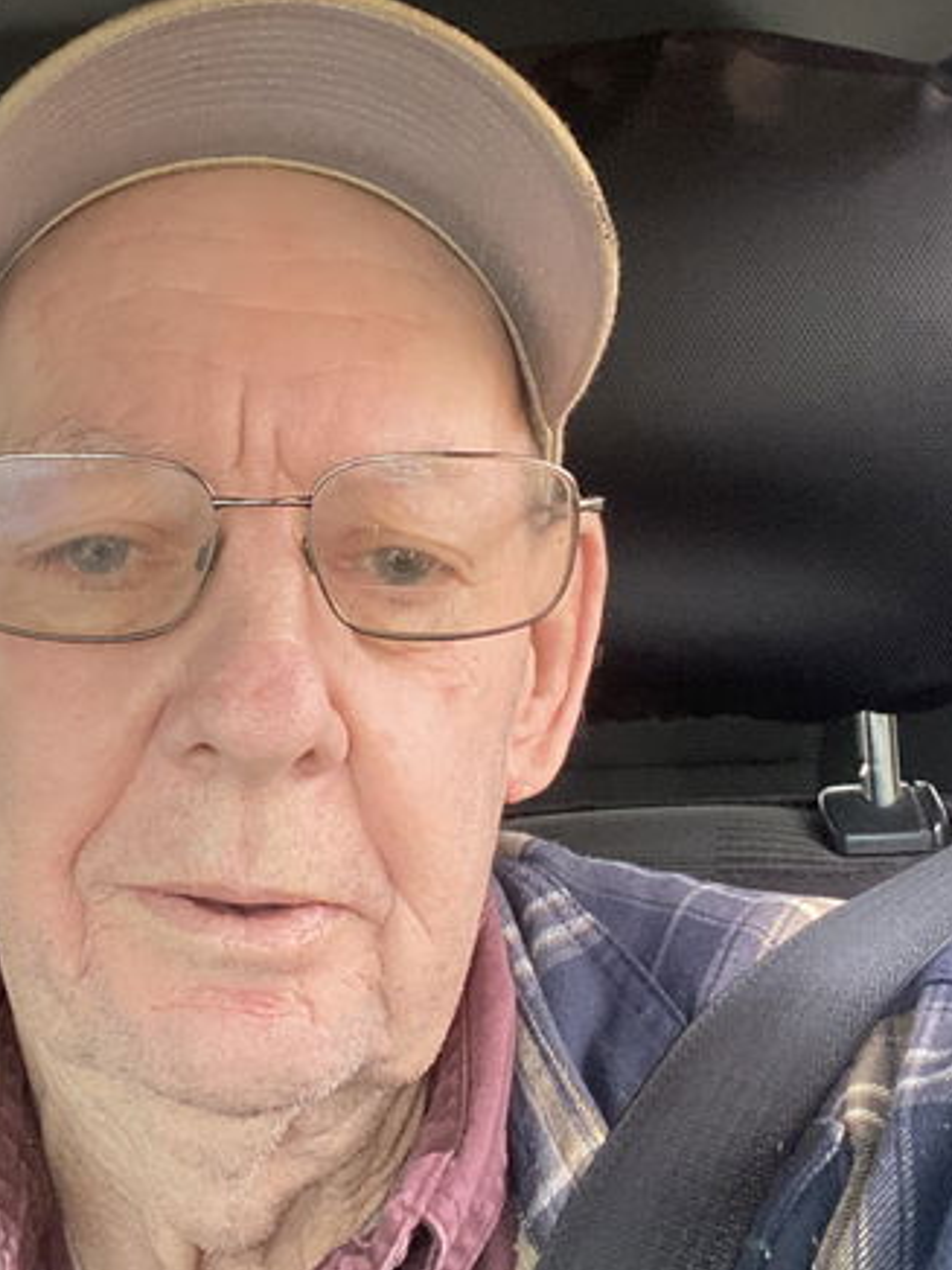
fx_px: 2017
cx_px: 256
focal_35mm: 55
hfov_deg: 26.3
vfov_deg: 34.8
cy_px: 478
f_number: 2.2
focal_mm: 2.71
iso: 200
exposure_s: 1/60
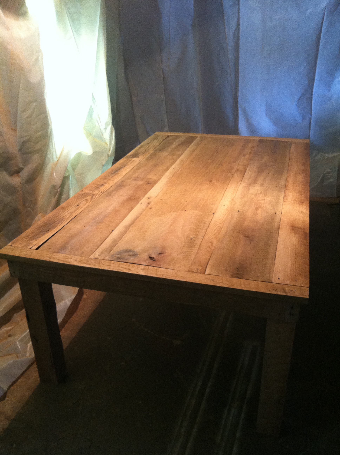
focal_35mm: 35
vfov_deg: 52.7
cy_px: 228
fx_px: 460
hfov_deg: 40.6
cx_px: 170
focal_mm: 3.85
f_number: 2.8
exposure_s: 1/15
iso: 160
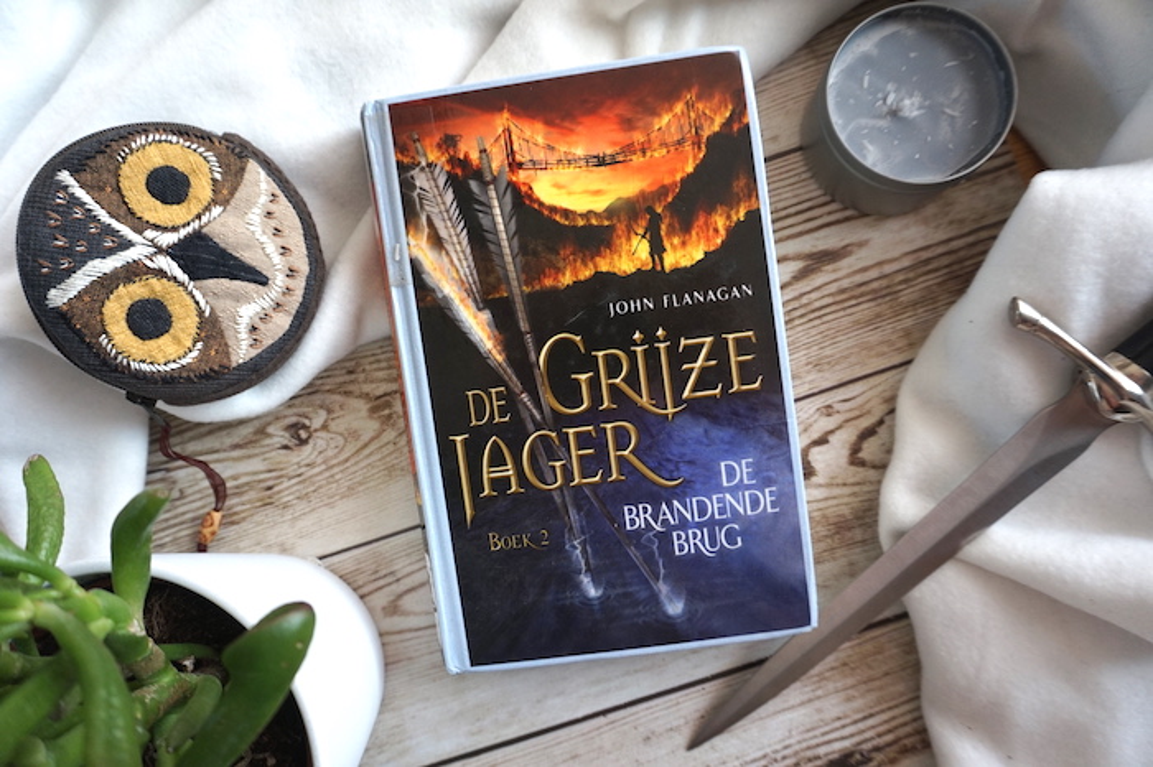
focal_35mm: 24
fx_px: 768
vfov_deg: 53.1
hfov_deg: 73.8
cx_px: 576
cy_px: 384
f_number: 4
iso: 400
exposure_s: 1/60
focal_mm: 16
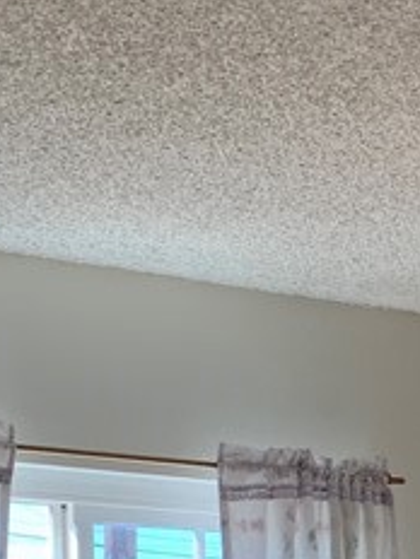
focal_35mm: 115
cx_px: 471
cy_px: 870
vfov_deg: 15.6
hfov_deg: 12.6
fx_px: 1860
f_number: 1.8
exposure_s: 1/122
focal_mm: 4.25
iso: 32
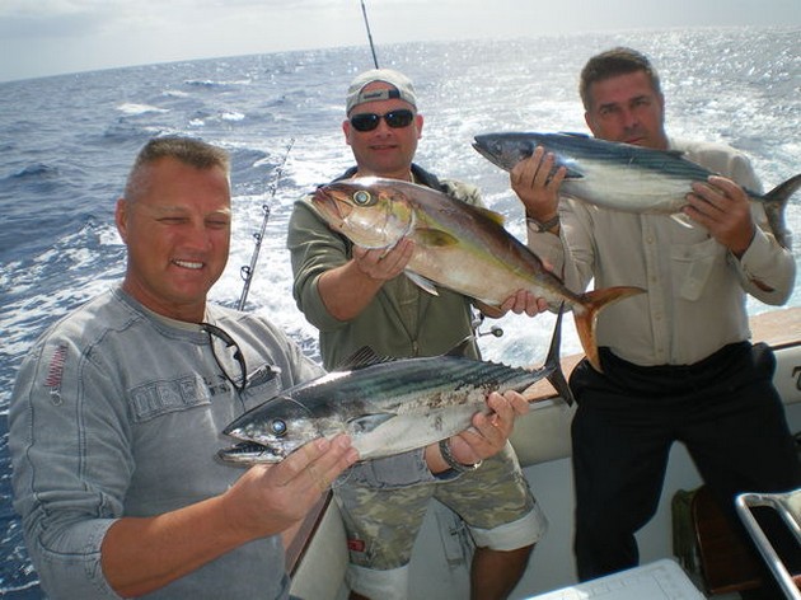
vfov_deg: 39.6
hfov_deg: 51.4
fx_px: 833
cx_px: 400
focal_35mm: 36
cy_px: 300
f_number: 4.6
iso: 50
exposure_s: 1/500
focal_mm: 6.3
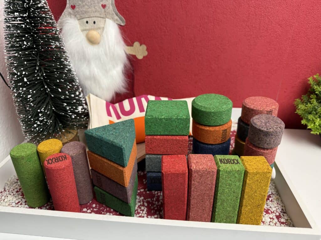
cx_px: 160
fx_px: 223
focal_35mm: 24
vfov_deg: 56.8
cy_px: 120
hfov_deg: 71.6
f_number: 1.78
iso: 125
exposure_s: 1/50
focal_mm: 6.76
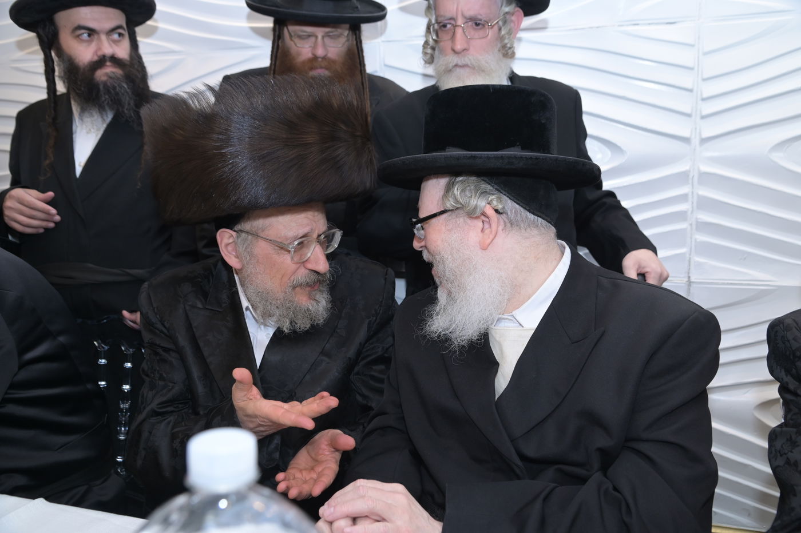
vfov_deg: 41.1
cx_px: 400
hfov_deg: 58.7
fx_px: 712
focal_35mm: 32
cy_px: 266
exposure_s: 1/200
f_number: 5.6
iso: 1250
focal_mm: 32
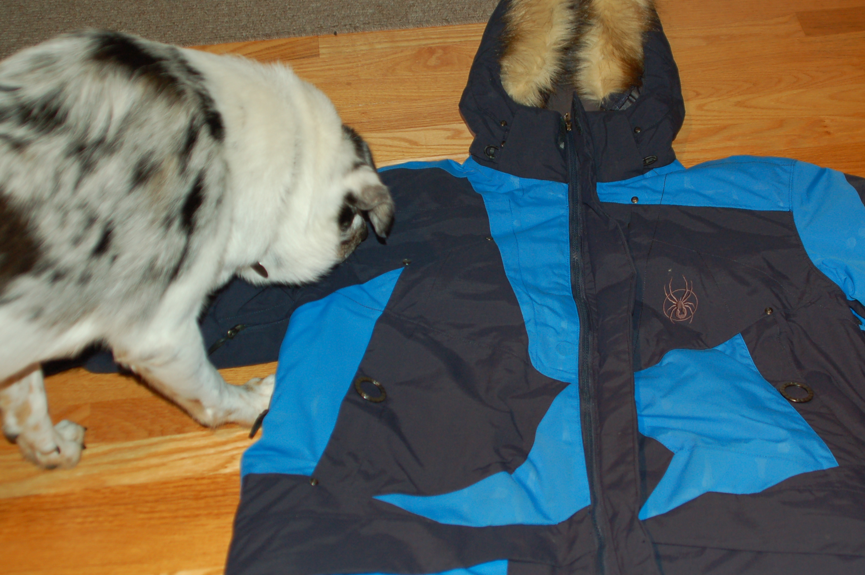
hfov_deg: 36.7
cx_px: 541
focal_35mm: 54
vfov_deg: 25.0
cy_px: 249
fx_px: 1296
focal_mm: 28
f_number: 3.5
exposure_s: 1/125
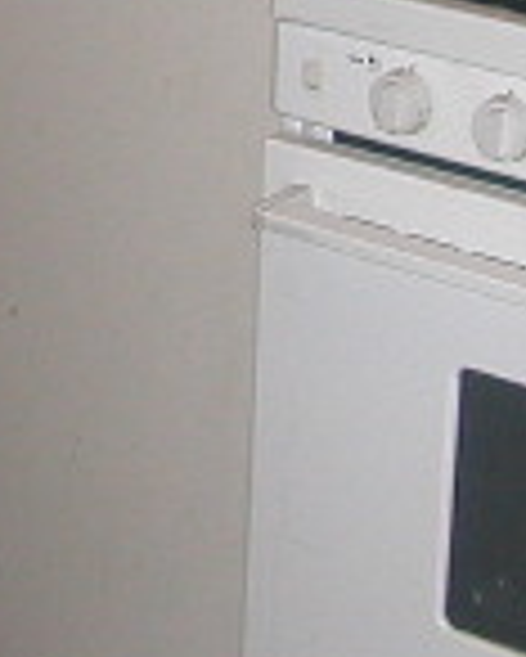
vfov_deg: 11.6
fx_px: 3071
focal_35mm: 158
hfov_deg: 9.5
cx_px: -301
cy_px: -356
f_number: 2.7
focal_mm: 5.6
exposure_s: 1/59.9
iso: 100
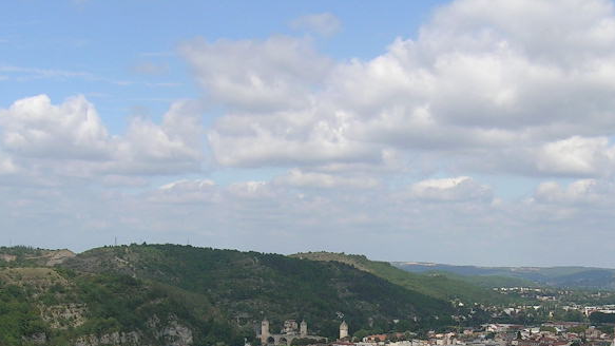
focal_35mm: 67
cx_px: 439
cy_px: 345
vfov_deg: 17.6
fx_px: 1093
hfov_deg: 31.0
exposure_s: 1/560
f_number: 4.8
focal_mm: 5.4
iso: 50
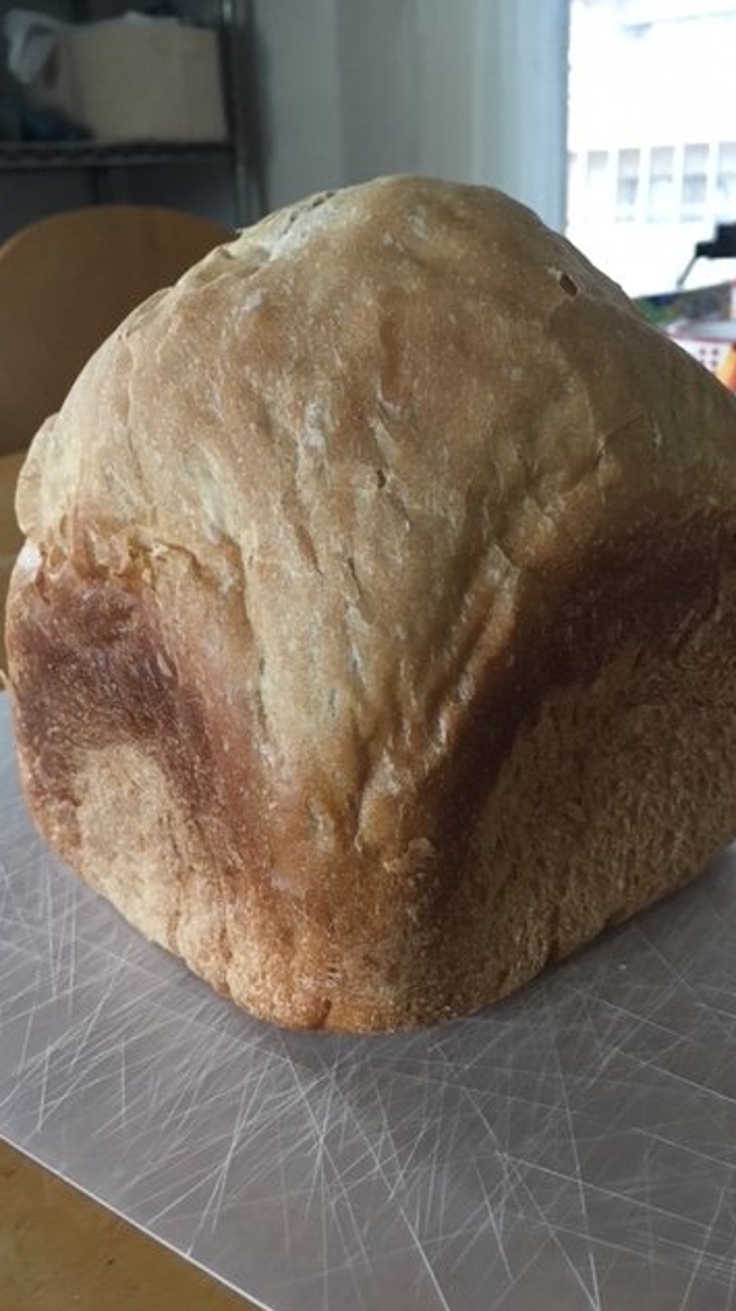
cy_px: 656
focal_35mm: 32
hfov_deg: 36.6
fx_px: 1111
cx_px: 328
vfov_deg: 61.0
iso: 160
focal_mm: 4.15
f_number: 2.2
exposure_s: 1/30
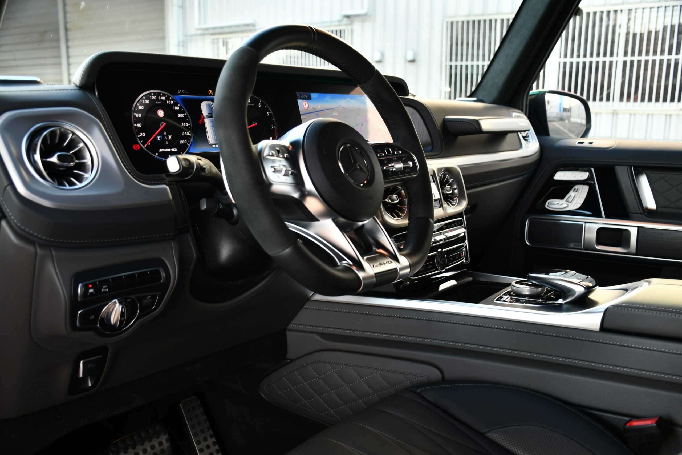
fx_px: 644
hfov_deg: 55.8
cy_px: 228
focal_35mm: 34
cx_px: 341
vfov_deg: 38.9
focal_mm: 23
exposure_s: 1/40
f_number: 3.8
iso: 180
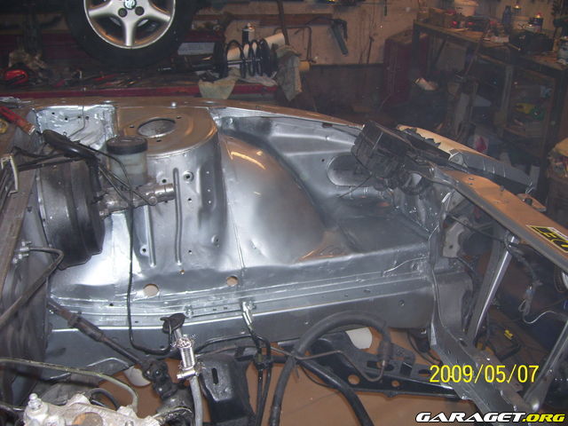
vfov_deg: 38.7
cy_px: 213
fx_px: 607
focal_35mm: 37
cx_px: 284
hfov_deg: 50.1
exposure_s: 1/60
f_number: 2.7
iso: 80
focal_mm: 6
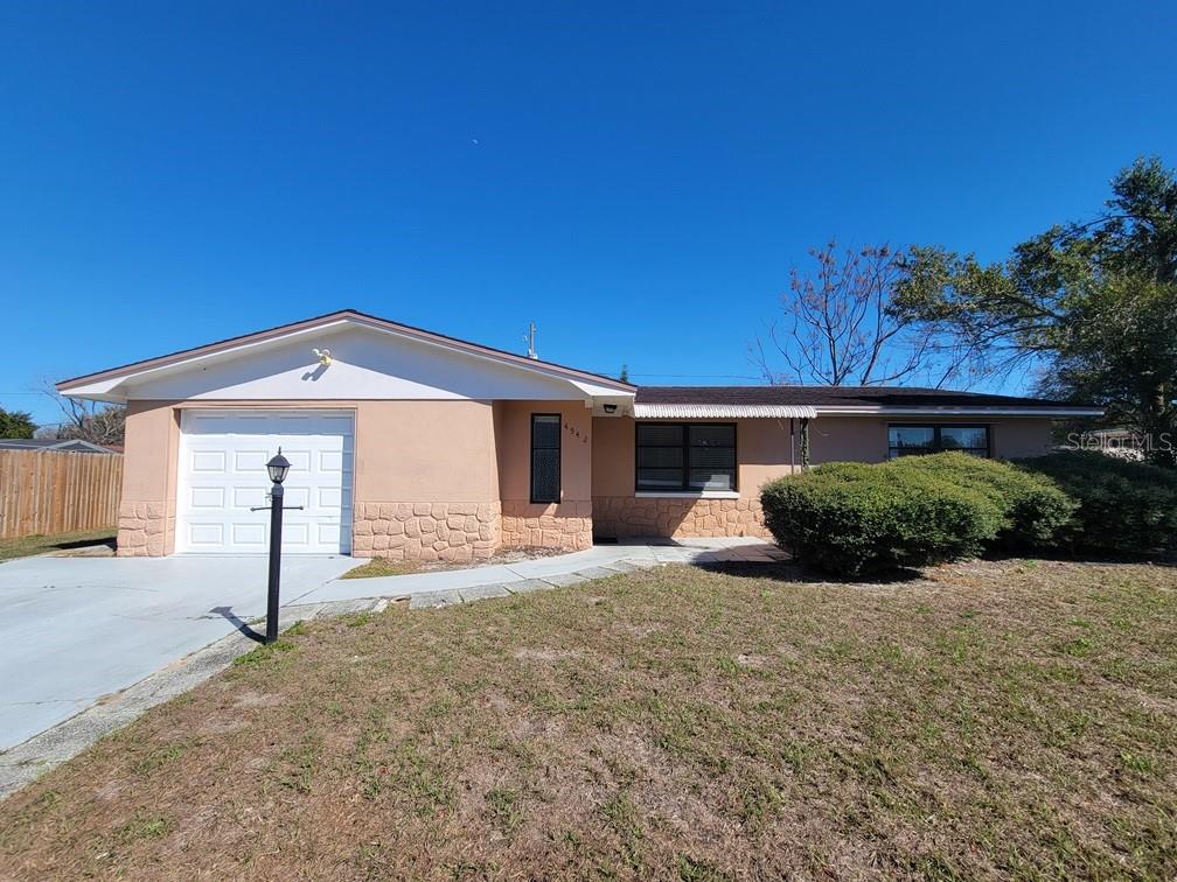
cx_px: 588
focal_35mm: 13
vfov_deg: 89.9
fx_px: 442
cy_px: 441
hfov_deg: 106.2
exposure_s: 1/1899
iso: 50
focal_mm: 2.2
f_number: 2.2
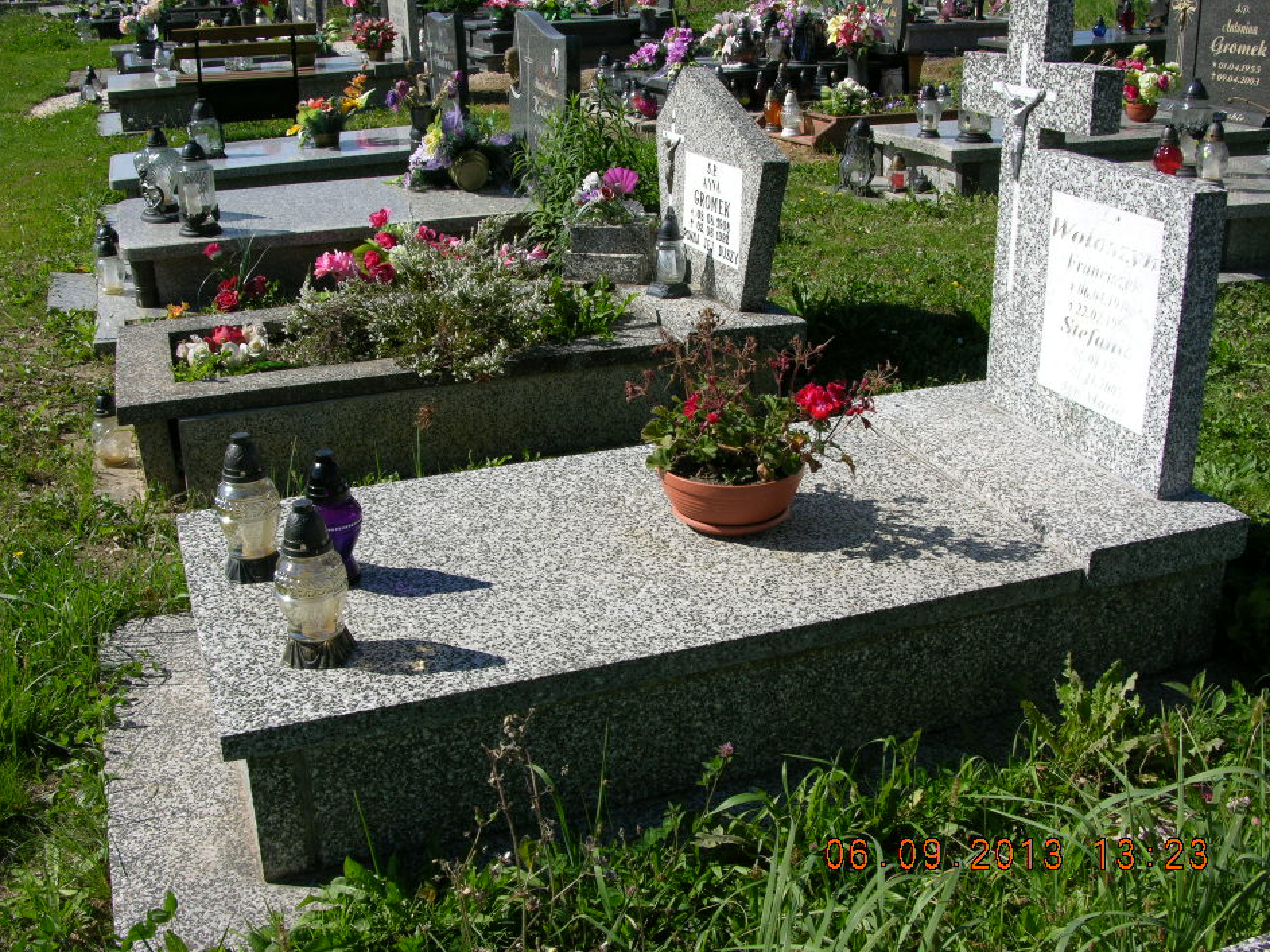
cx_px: 626
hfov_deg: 49.0
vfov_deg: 37.7
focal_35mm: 38
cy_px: 446
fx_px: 1394
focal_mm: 8.9
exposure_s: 1/260
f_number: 6.3
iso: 50
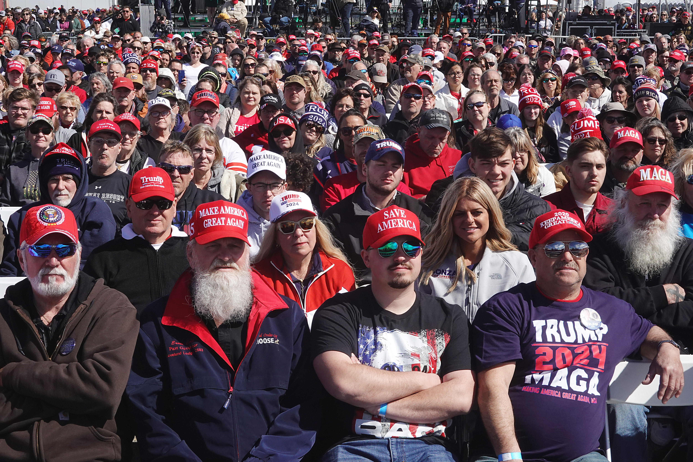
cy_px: 231
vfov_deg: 21.9
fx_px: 1193
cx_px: 346
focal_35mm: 62
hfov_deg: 32.4
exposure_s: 1/1250
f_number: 8
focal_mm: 22.92
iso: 400
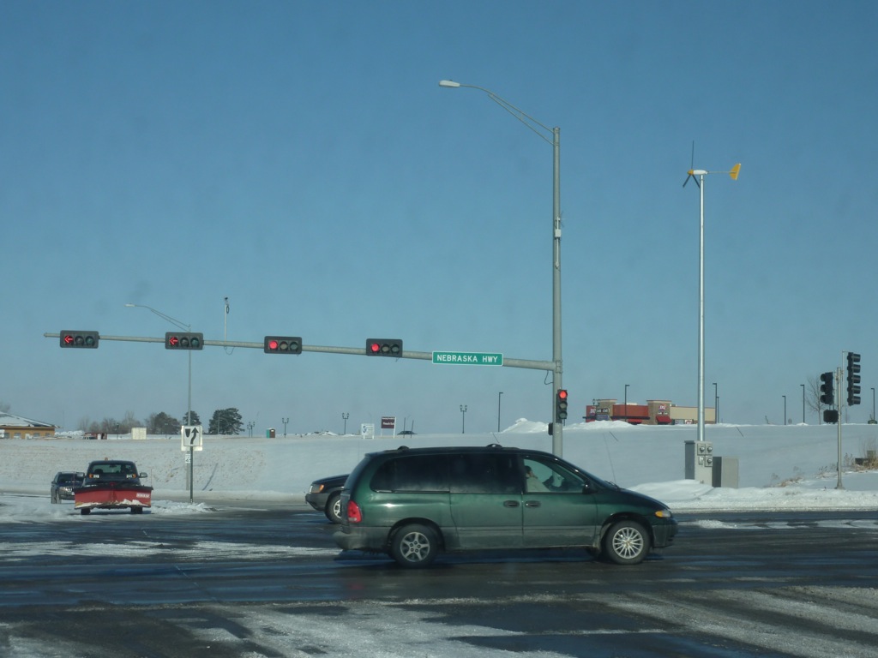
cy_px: 329
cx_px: 439
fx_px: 1598
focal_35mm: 63
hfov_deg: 30.7
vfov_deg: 23.3
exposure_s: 1/640
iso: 80
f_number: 5.6
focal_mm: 10.3
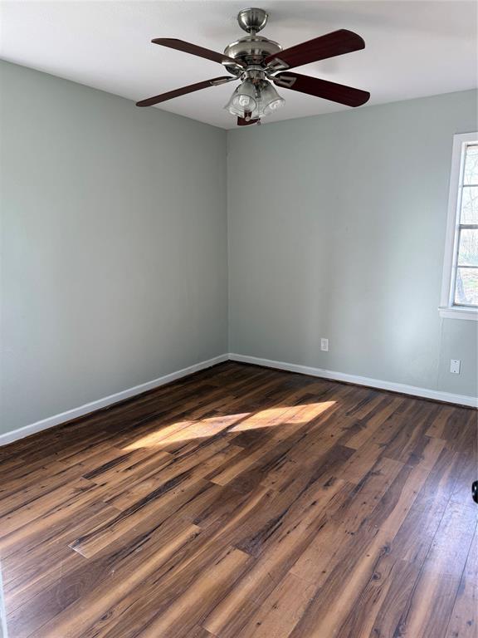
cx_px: 239
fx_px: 442
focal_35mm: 24
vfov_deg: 71.6
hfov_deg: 56.8
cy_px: 319
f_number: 1.78
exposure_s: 1/121
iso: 100
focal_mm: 6.76
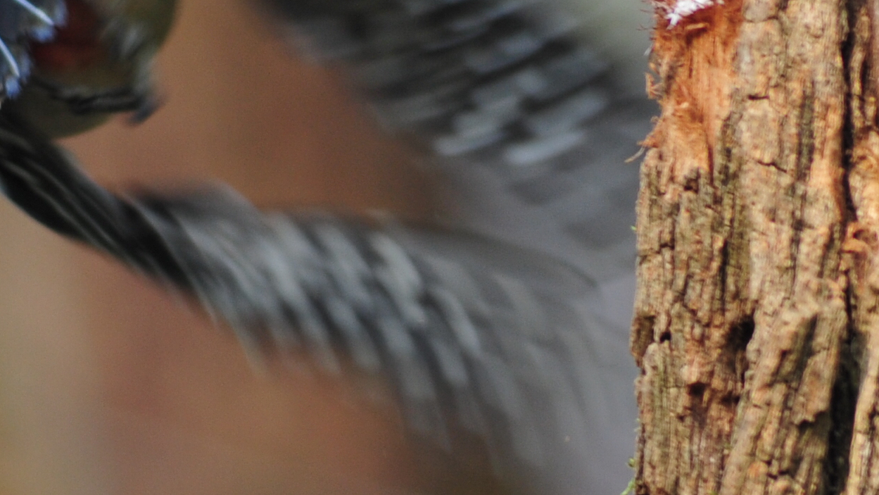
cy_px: 206
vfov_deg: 2.5
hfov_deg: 4.5
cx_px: 480
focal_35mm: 483
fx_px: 11259
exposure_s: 1/400
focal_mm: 300
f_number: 10
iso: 640
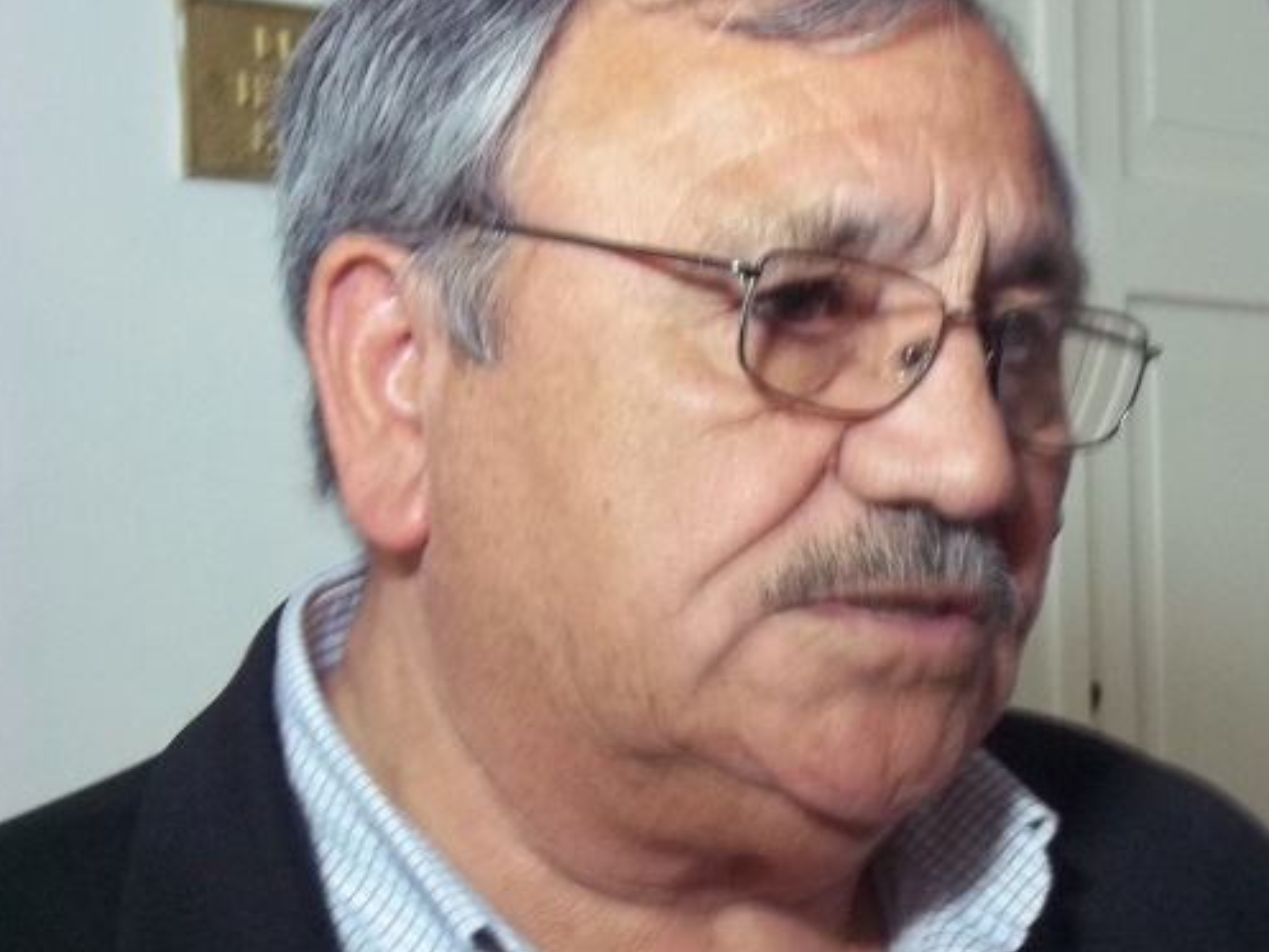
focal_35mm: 103
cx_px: 1289
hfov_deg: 18.5
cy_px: 850
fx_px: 3777
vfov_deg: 14.2
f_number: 3.6
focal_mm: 8.8
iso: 160
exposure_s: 1/8
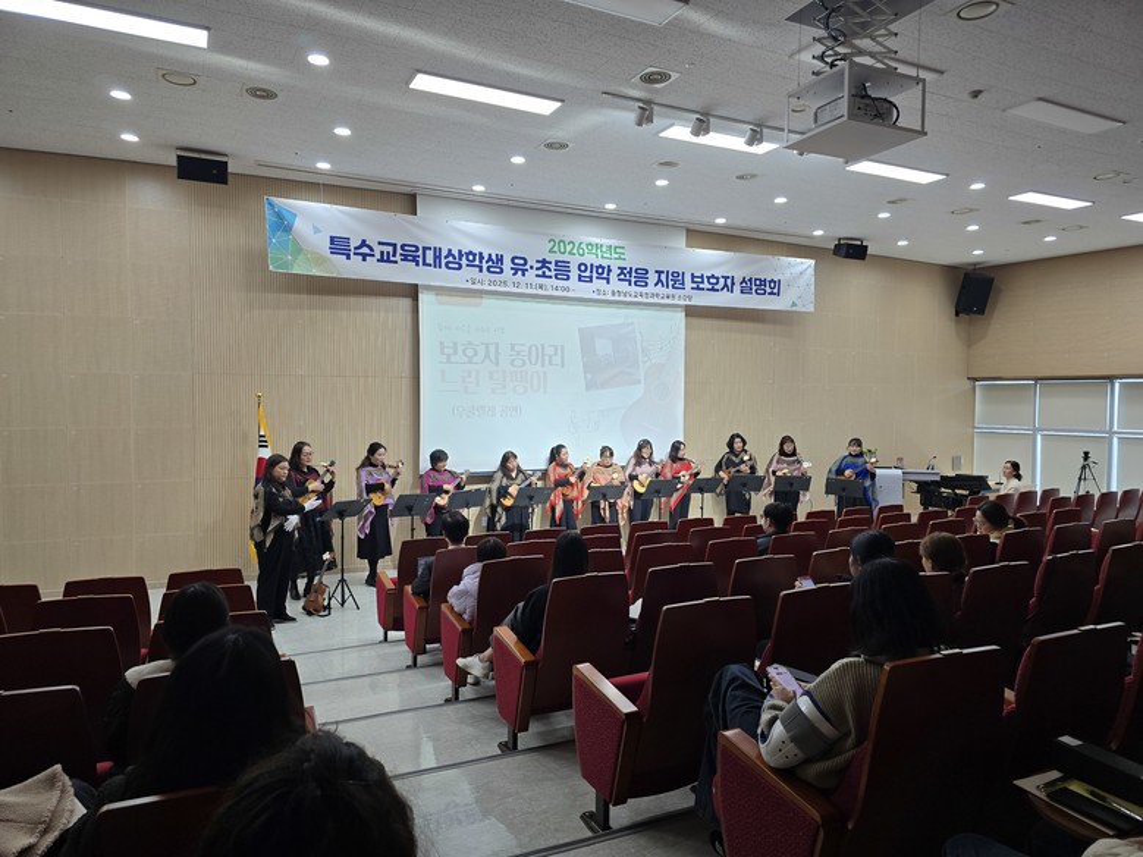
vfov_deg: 58.9
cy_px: 428
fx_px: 759
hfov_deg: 73.9
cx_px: 572
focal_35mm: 23
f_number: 1.7
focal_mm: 6.3
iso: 100
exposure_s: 1/120
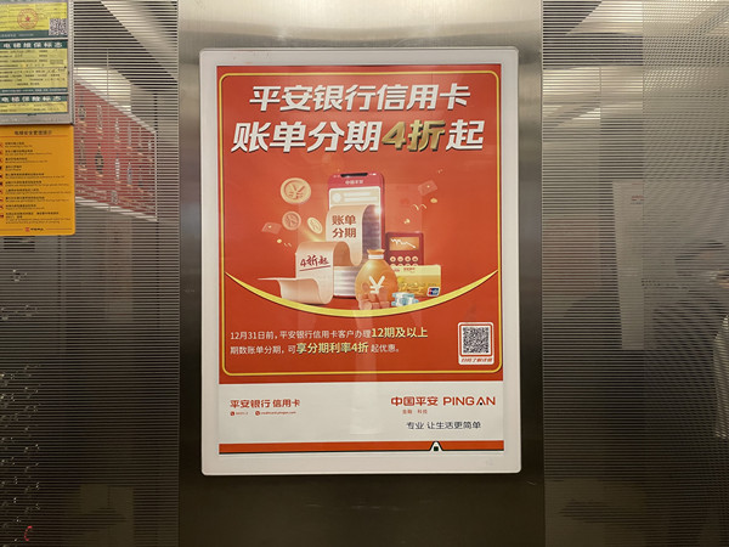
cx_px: 364
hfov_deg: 67.3
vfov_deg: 53.1
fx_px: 548
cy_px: 274
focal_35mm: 26
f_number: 1.6
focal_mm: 4.2
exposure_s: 1/33
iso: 400
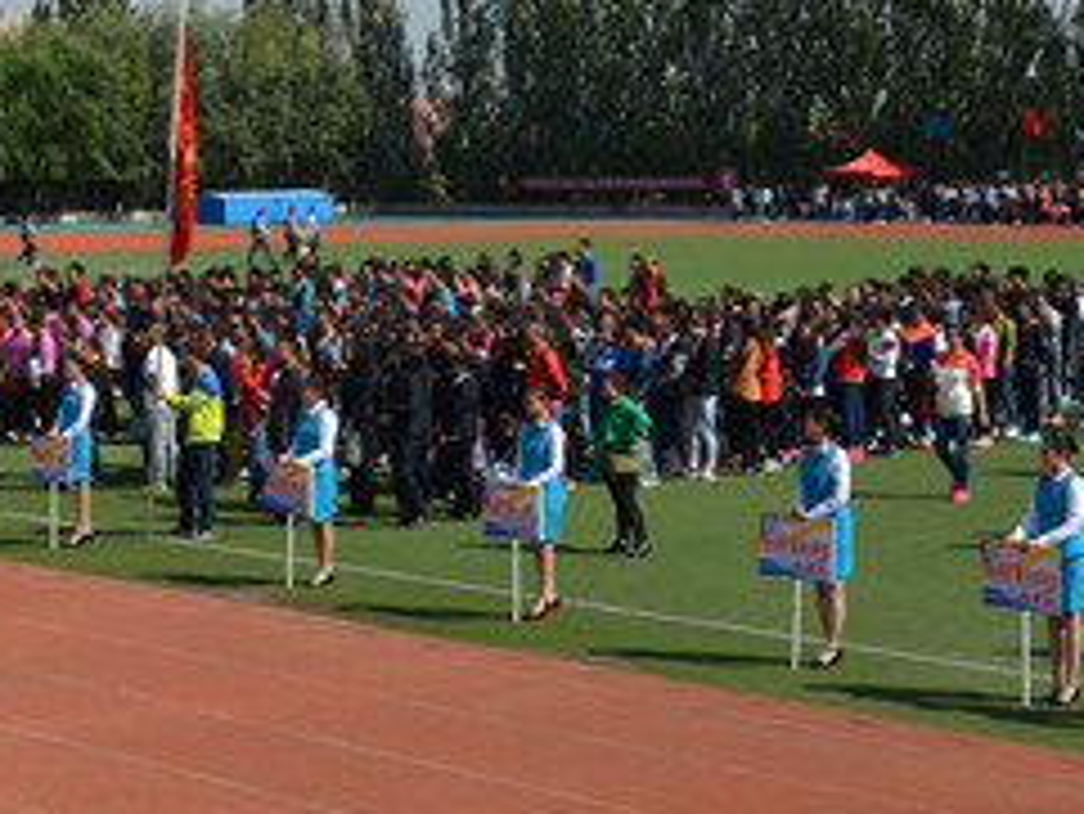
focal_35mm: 97
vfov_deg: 15.0
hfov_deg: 19.9
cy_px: 20
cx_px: 128
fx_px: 3039
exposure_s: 1/1600
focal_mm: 26
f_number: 6.3
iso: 400
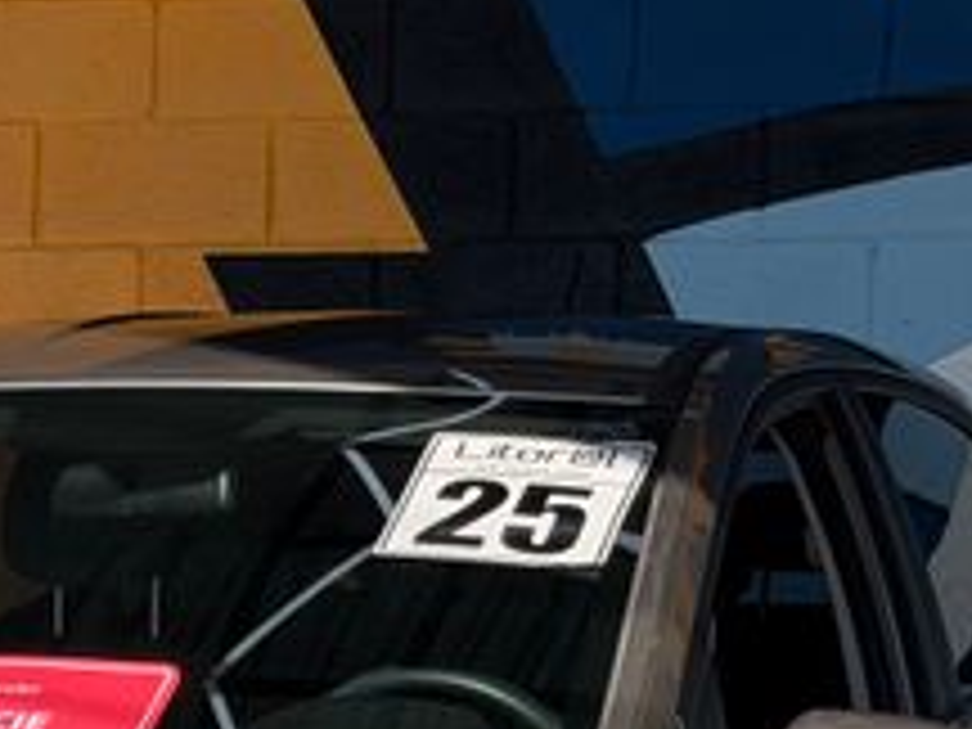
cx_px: -27
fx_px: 4802
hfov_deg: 11.4
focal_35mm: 171
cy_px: 1184
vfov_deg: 8.4
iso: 80
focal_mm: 6.76
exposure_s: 1/3378
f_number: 1.78
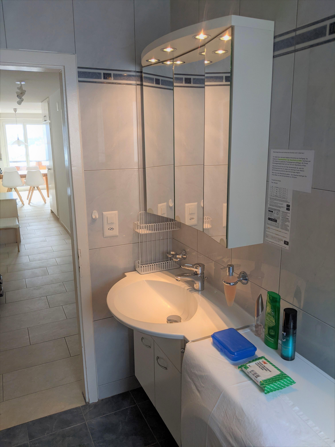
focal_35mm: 27
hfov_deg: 51.4
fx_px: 348
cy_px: 224
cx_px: 168
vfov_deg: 65.3
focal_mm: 4.44
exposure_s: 1/117
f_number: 1.8
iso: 102
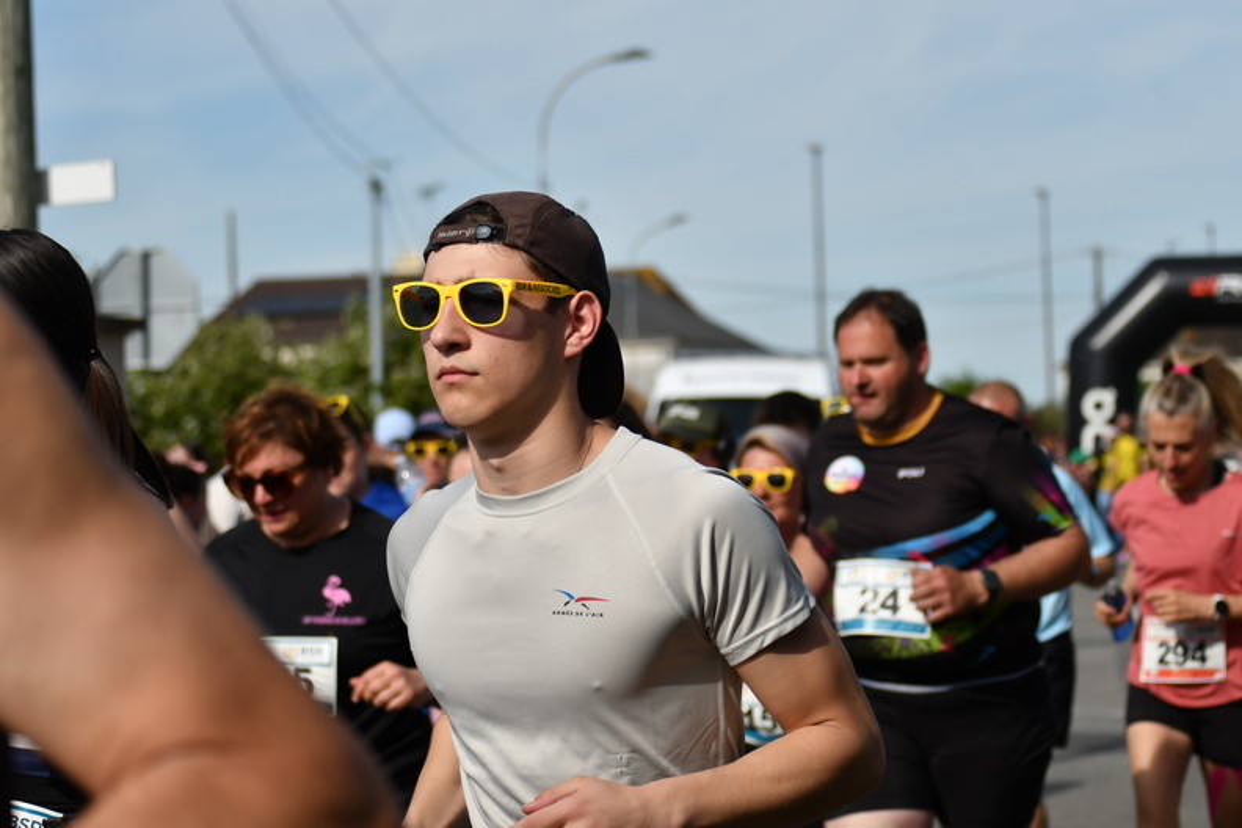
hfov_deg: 19.5
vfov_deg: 13.0
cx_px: 621
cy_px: 414
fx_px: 3622
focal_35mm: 105
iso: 100
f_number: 4.5
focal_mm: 70
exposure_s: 1/1250
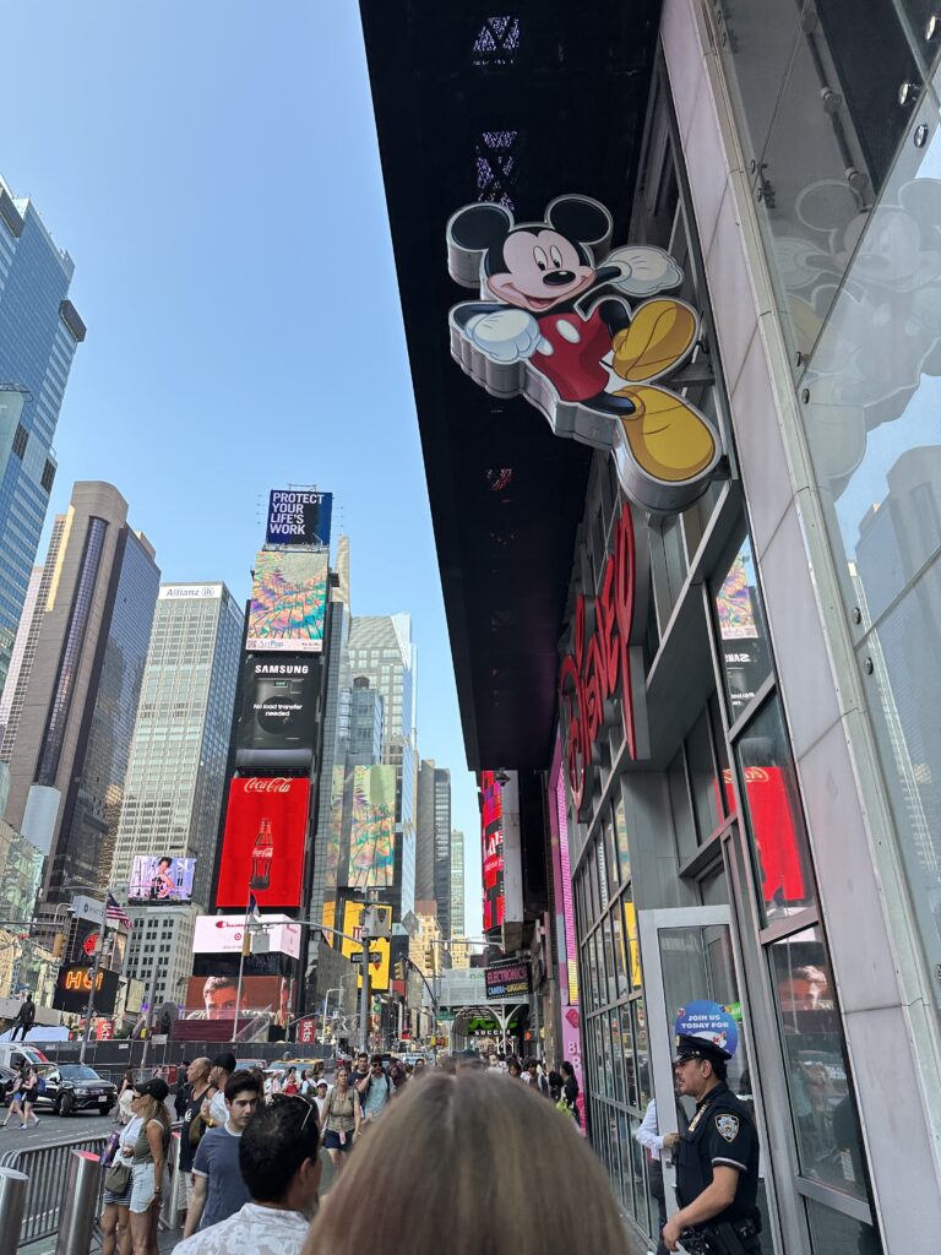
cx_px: 470
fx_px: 870
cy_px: 628
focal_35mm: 24
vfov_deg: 71.6
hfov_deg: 56.8
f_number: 1.78
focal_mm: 6.86
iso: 80
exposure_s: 1/791
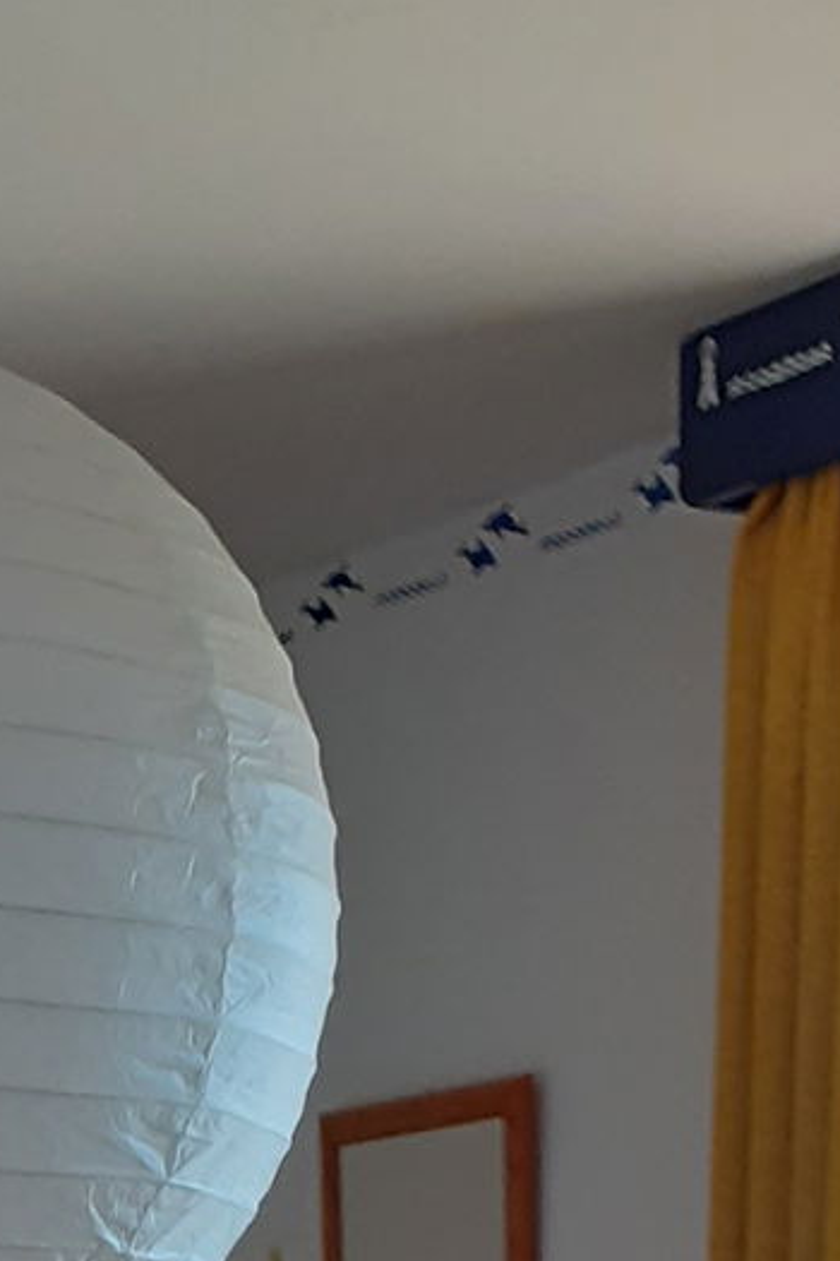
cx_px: 22
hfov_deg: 11.9
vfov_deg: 14.9
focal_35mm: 114
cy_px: 2482
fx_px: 3990
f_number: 1.9
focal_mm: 3.6
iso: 80
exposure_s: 1/100
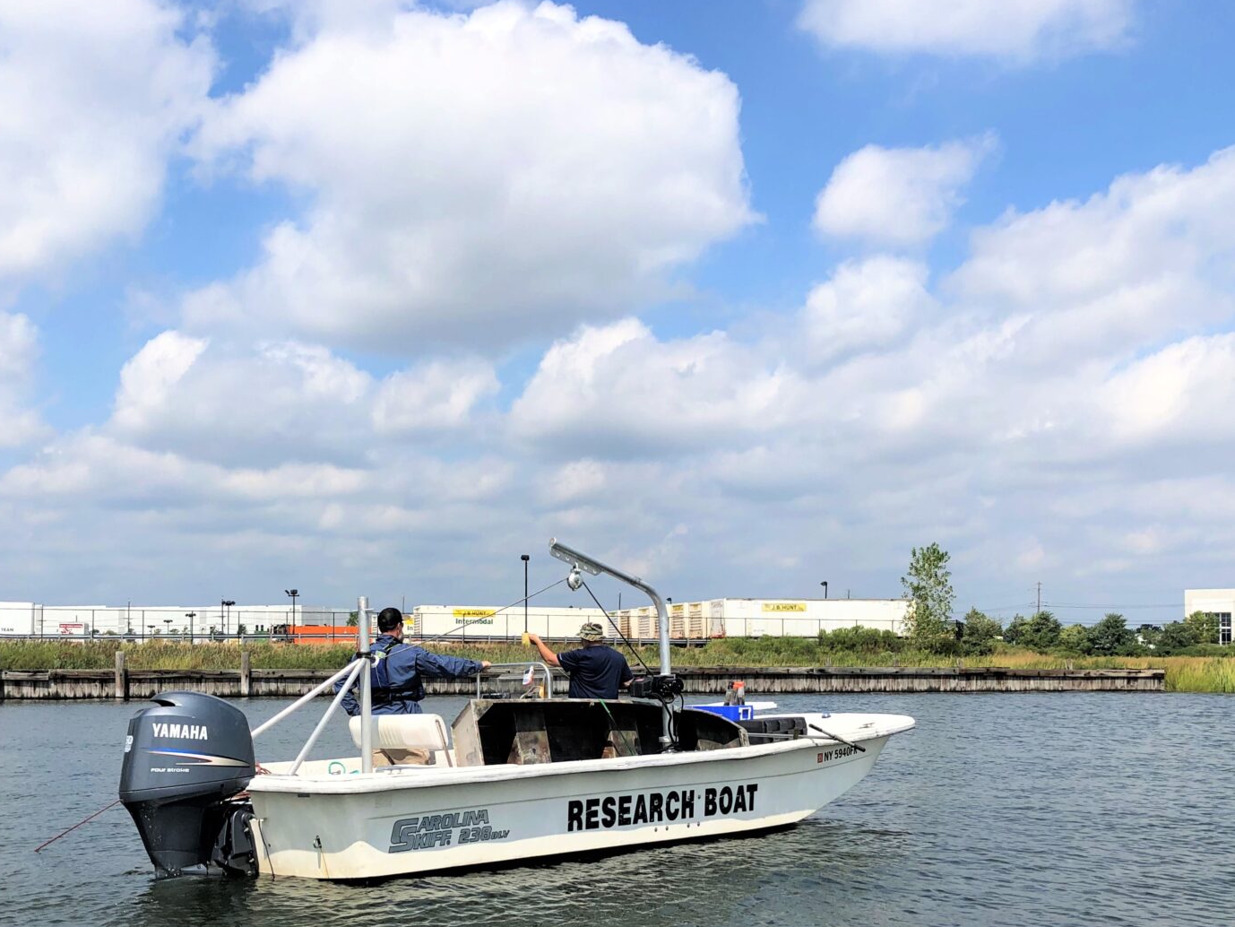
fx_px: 1392
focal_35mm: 39
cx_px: 522
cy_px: 624
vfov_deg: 36.4
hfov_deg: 47.7
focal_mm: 3.99
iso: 20
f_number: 1.8
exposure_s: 1/3472
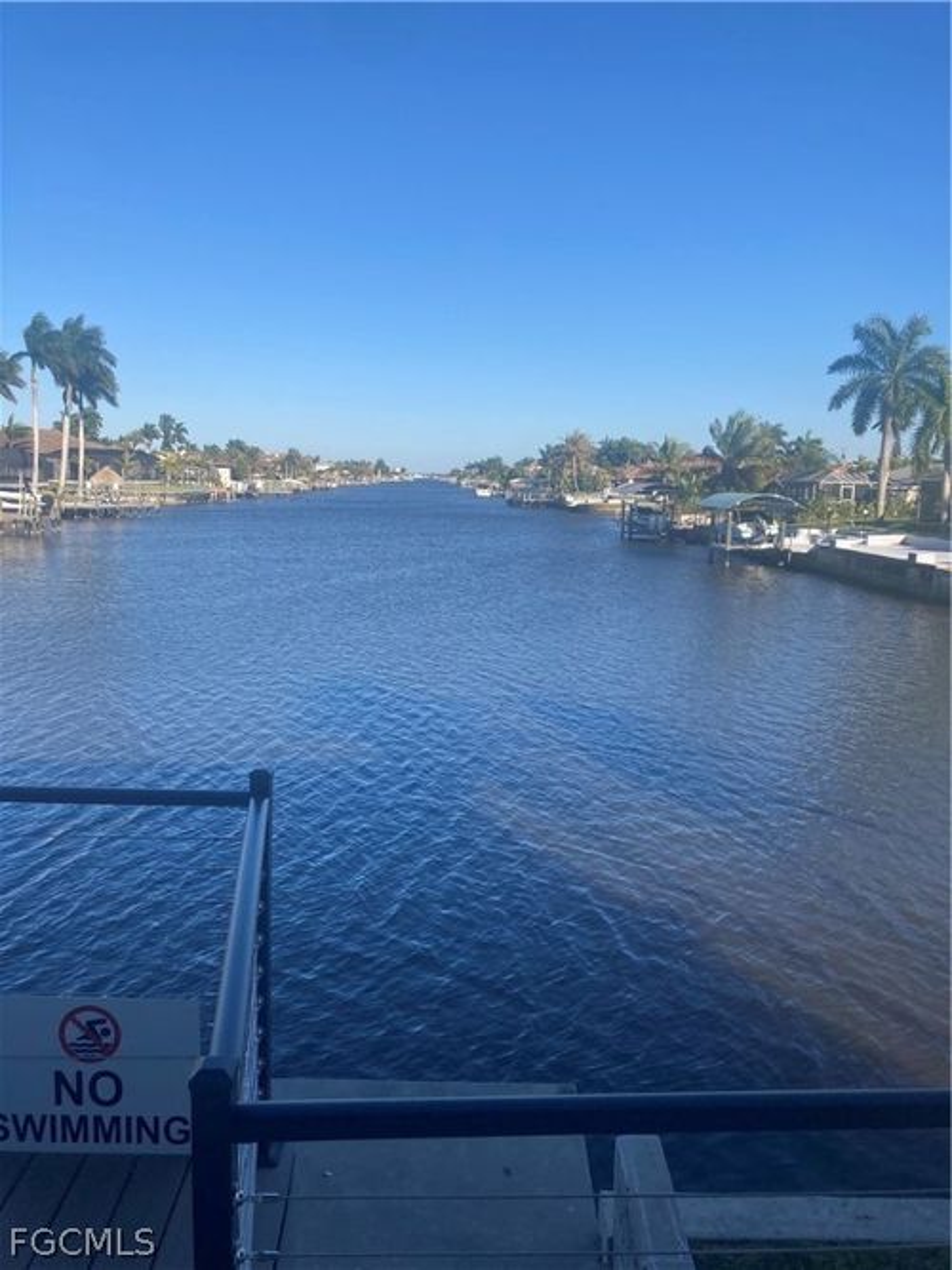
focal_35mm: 28
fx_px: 1027
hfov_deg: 49.7
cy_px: 635
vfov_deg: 63.5
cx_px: 476
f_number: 1.8
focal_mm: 3.99
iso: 20
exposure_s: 1/1715
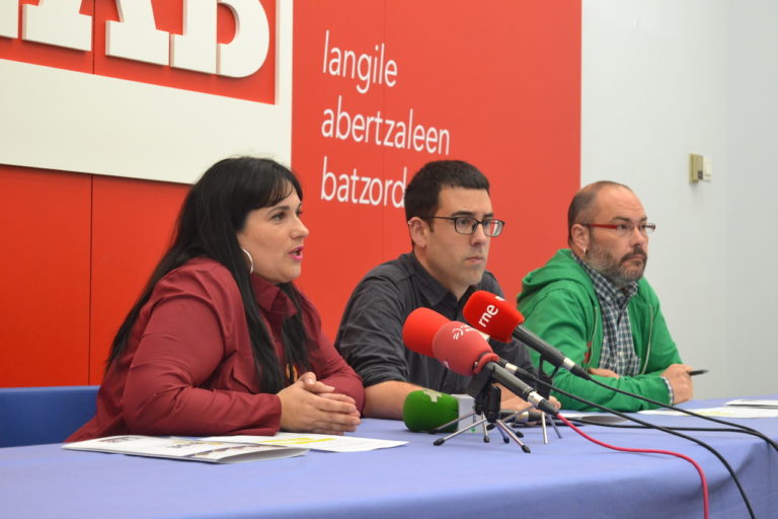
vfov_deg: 16.6
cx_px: 389
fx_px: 1783
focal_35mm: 82
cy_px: 260
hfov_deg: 24.6
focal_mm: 55
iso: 1600
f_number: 5.6
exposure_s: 1/60
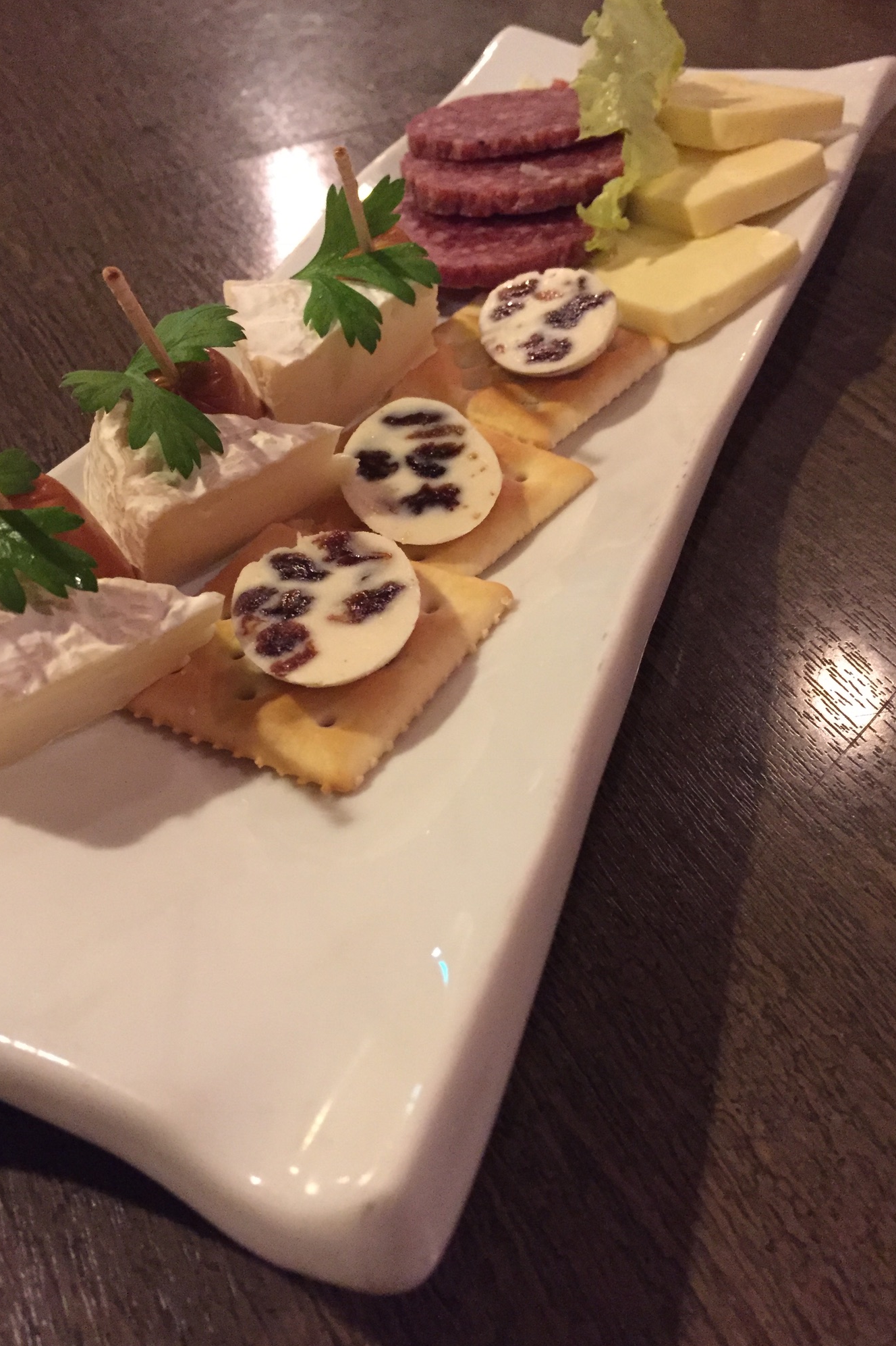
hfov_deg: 42.3
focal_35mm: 31
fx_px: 1158
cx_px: 406
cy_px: 666
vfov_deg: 60.3
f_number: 2.2
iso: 400
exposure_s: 1/17
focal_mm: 4.15
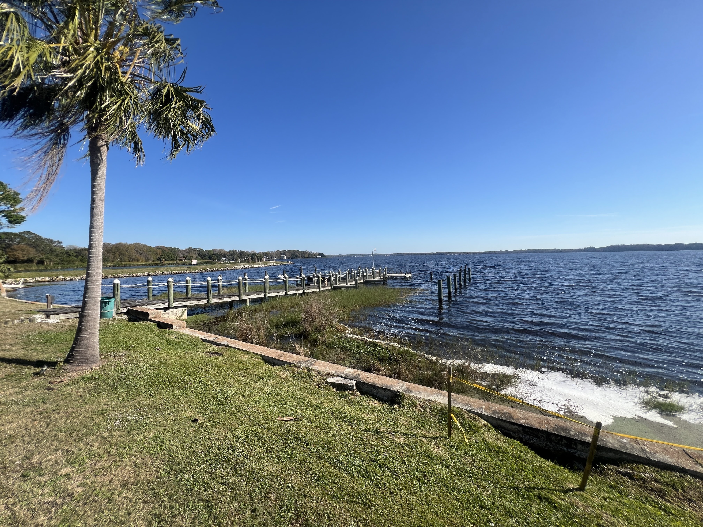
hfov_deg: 106.2
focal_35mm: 13
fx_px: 264
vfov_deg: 89.9
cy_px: 264
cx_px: 352
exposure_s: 1/1845
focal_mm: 1.57
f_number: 1.8
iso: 32
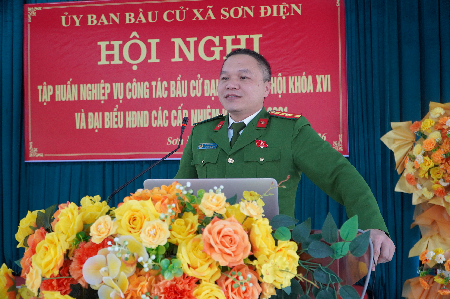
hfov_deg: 49.6
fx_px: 487
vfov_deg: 34.1
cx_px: 225
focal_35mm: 39
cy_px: 150
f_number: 4
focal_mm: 26
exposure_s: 1/160
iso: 1600
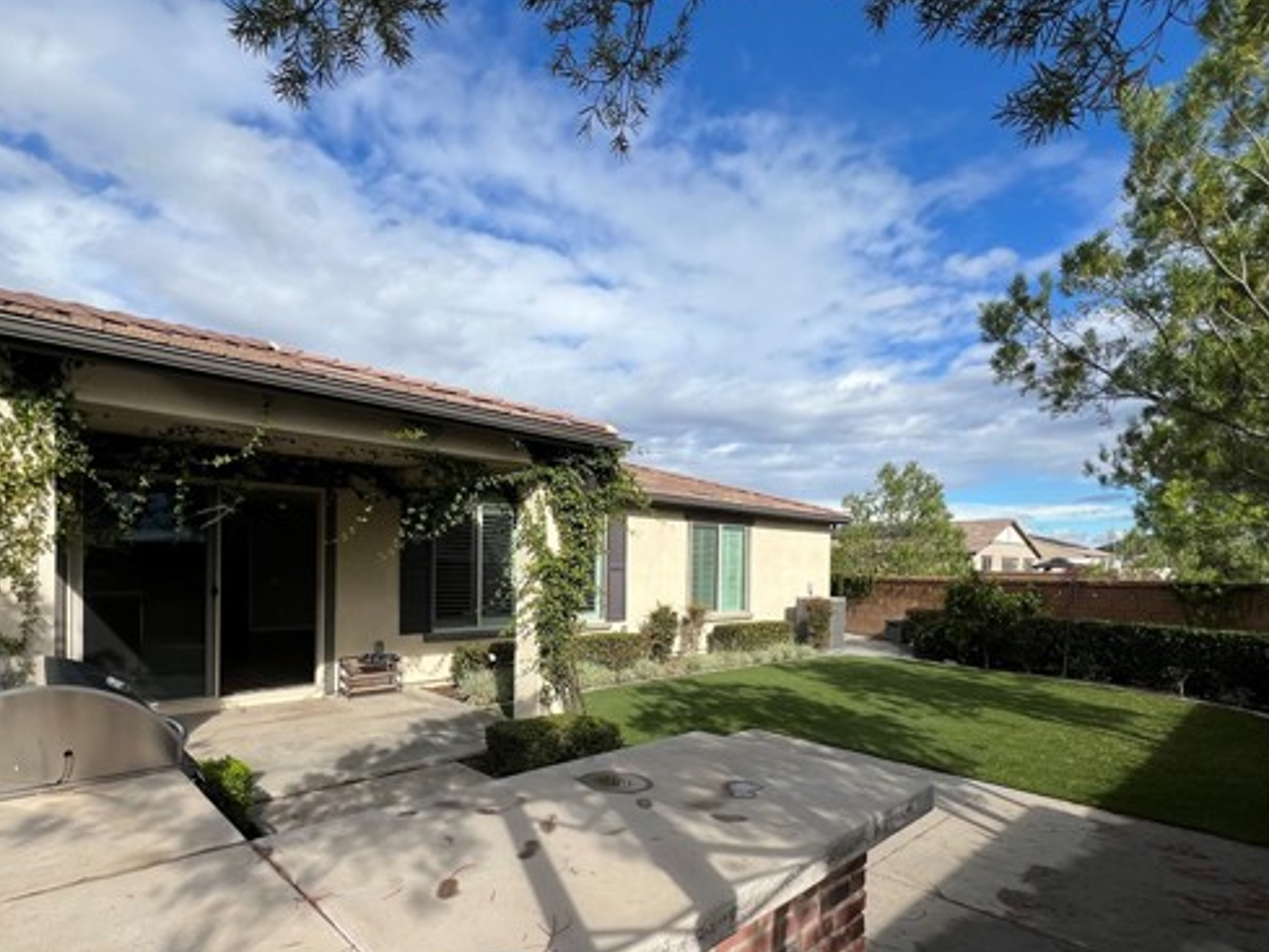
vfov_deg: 74.0
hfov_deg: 90.9
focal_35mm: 17
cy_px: 568
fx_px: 623
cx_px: 594
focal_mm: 1.57
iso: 32
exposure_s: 1/1876
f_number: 1.8
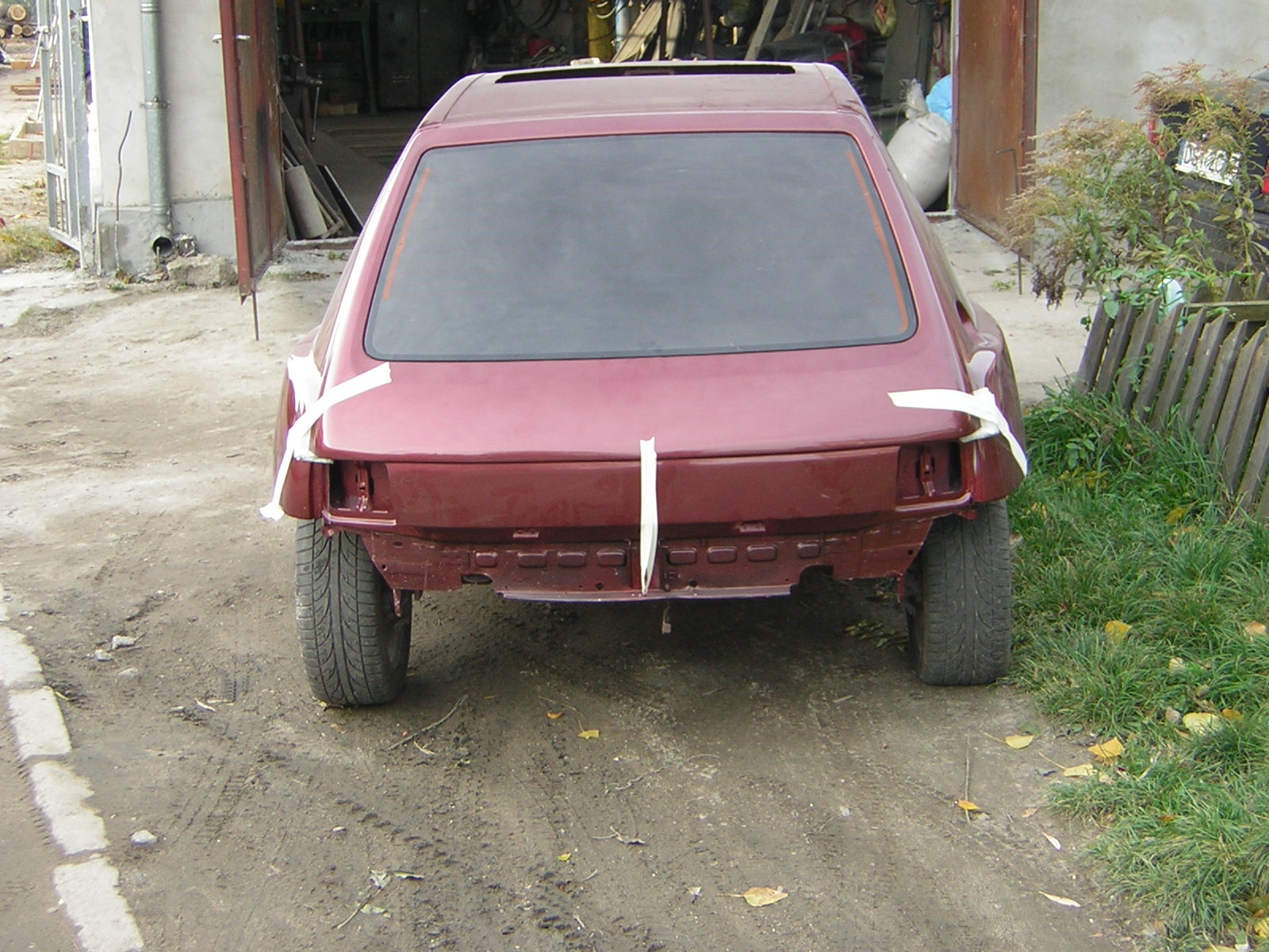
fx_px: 1980
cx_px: 634
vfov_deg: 27.0
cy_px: 476
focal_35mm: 54
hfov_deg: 35.5
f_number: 3.2
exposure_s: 1/69.2
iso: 50
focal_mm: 7.1
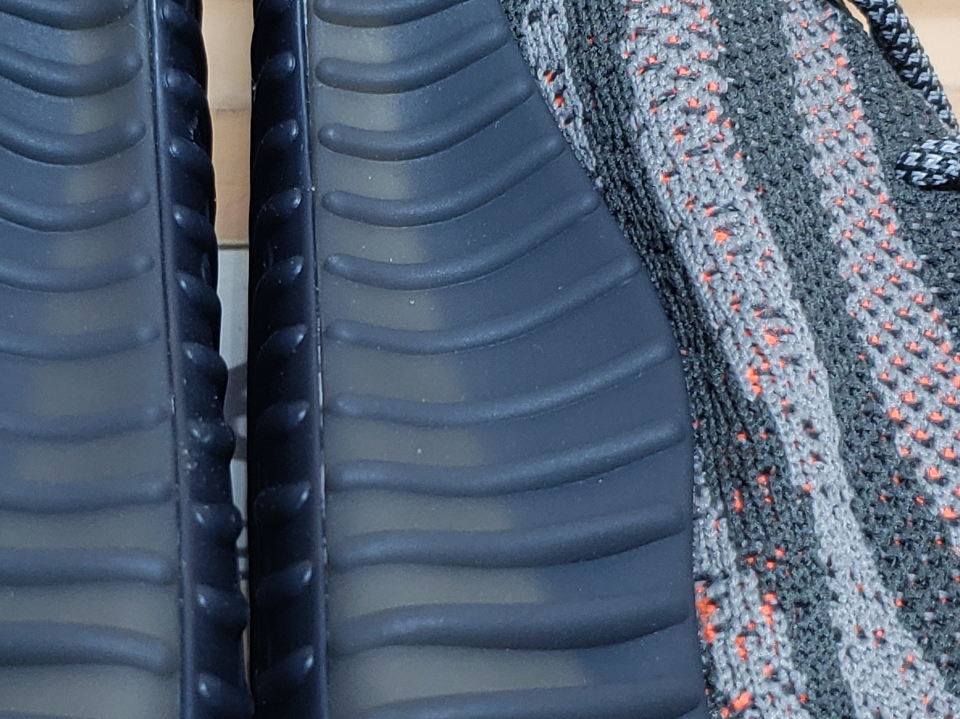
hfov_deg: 22.0
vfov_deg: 16.8
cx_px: 210
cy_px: 399
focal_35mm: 88
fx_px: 2440
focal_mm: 4.3
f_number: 1.5
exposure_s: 1/360
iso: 50
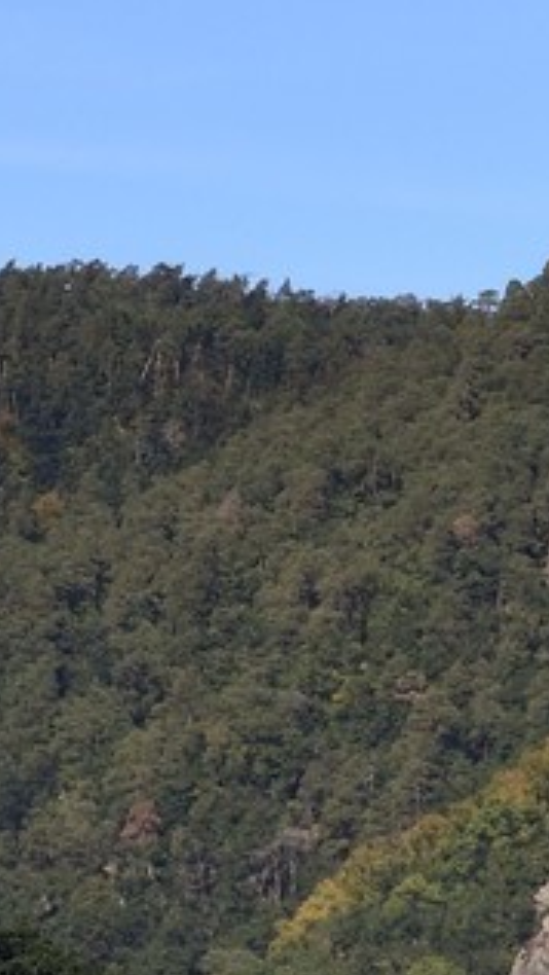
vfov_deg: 2.6
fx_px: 21250
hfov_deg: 1.5
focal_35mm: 822
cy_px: 1237
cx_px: 1959
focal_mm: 155
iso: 200
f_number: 13
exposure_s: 1/250
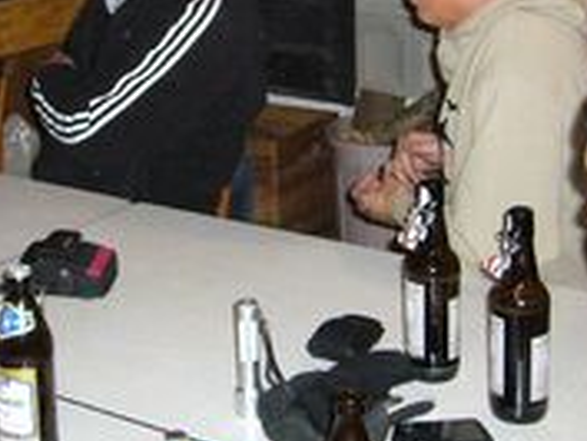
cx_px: 153
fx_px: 1341
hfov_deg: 24.4
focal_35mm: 79
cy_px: 10
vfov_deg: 18.3
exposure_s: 1/60
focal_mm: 5.8
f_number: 2.8
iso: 320
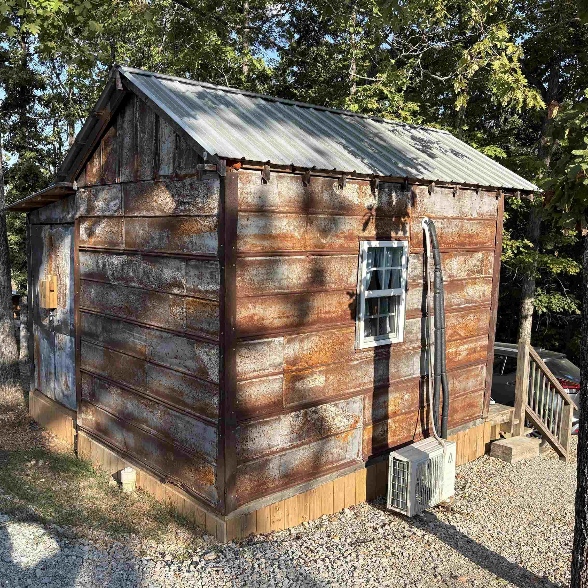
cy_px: 294
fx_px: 596
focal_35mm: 31
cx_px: 240
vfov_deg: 52.5
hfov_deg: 52.2
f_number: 1.6
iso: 50
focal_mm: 5.96
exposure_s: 1/1420
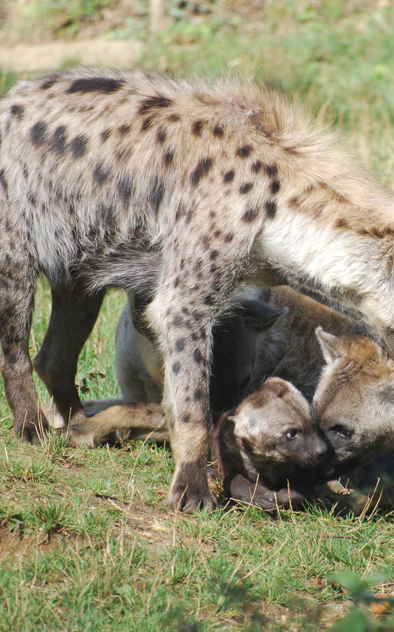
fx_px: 11827
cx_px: 360
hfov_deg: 1.9
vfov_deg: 3.1
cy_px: 316
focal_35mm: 688
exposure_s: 1/500
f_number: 5.6
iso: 360
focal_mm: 300
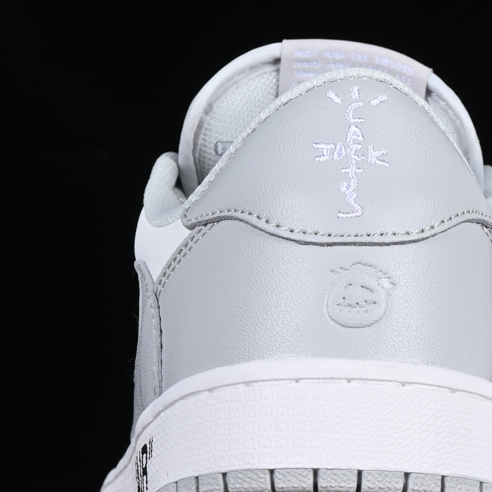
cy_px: 176
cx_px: 535
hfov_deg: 7.7
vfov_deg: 7.7
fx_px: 3634
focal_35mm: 226
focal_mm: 50
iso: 160
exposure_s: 1/80
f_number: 8
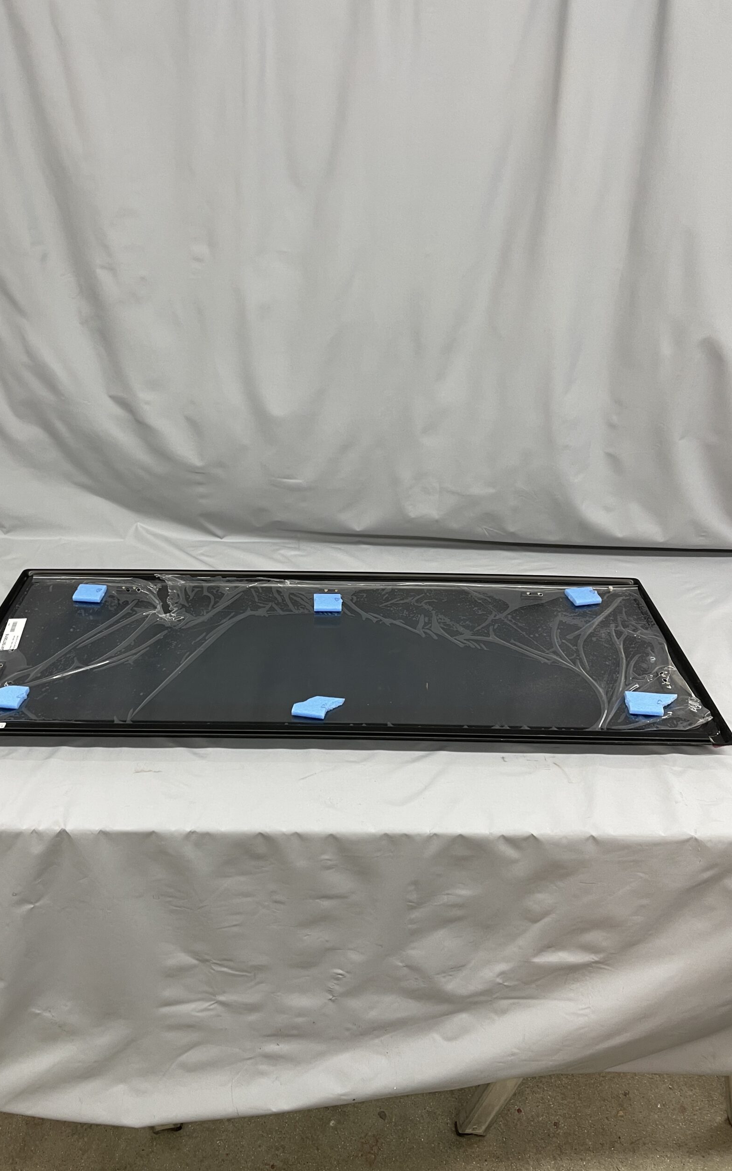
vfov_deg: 66.5
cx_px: 310
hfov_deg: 44.4
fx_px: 894
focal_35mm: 28
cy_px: 586
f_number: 1.6
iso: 64
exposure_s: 1/50
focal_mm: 5.1
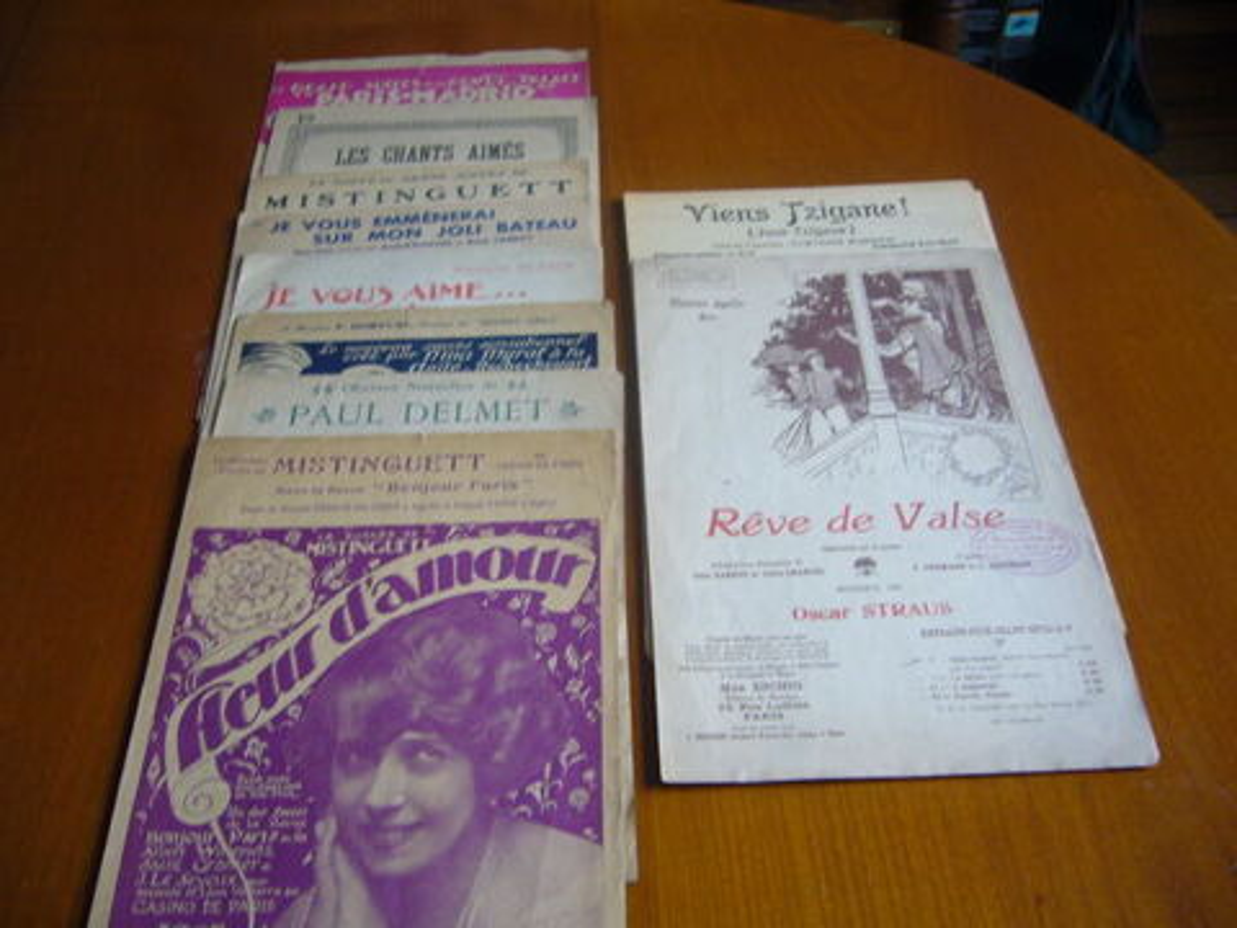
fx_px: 1251
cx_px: 618
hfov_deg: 52.6
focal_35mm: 35
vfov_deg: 40.7
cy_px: 464
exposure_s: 1/15
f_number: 2.8
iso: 160
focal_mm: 5.8
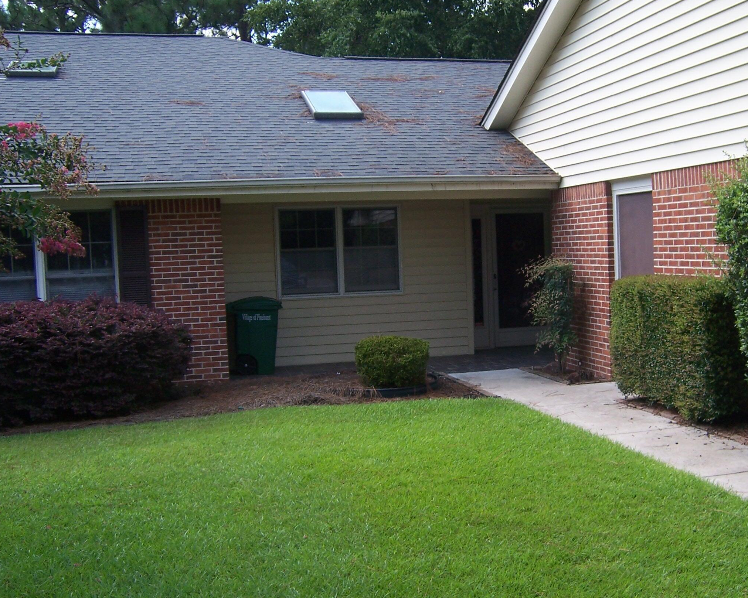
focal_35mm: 41
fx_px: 908
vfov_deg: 36.5
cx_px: 436
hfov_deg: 44.6
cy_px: 304
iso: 80
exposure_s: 1/180
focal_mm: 5.5
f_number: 3.4
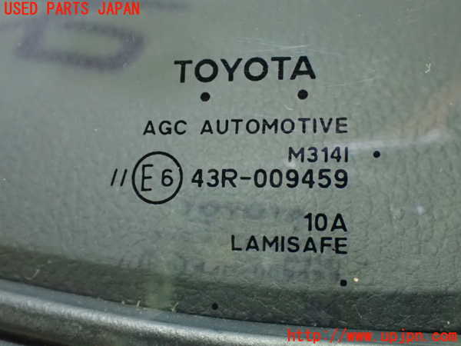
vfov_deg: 32.9
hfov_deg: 42.9
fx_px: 586
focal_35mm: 44
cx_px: 230
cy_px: 173
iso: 1600
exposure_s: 1/20
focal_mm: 7.84
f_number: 2.9
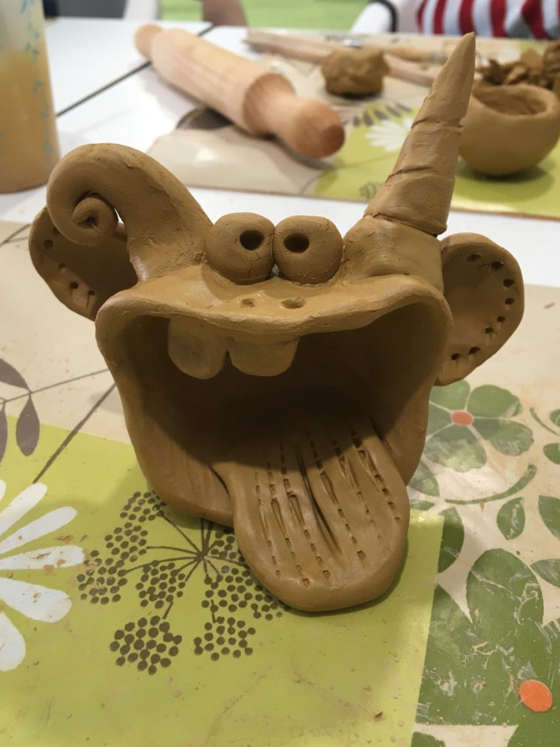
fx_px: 647
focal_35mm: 30
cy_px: 367
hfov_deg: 46.8
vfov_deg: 60.0
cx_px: 275
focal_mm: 4.15
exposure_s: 1/33
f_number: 2.2
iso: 100
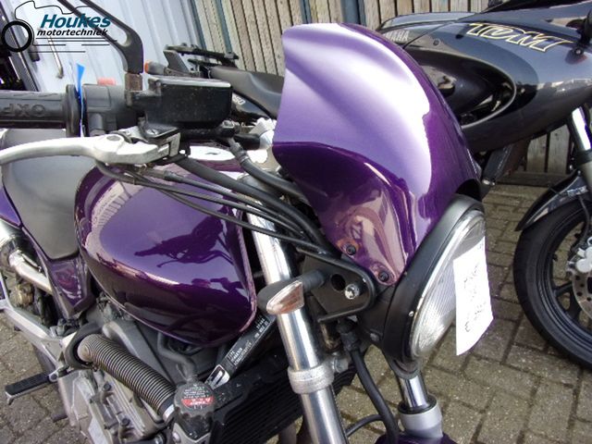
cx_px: 296
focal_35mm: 24
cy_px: 222
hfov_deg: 71.6
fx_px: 410
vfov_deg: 56.8
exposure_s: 1/105
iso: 80
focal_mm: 4.3
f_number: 3.3
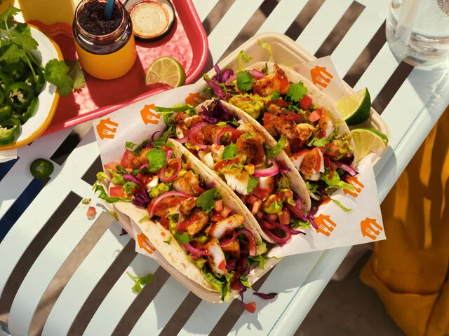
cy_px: 168
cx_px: 224
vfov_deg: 15.6
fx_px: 1232
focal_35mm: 95
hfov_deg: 20.7
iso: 160
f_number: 16
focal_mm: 120
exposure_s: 1/125
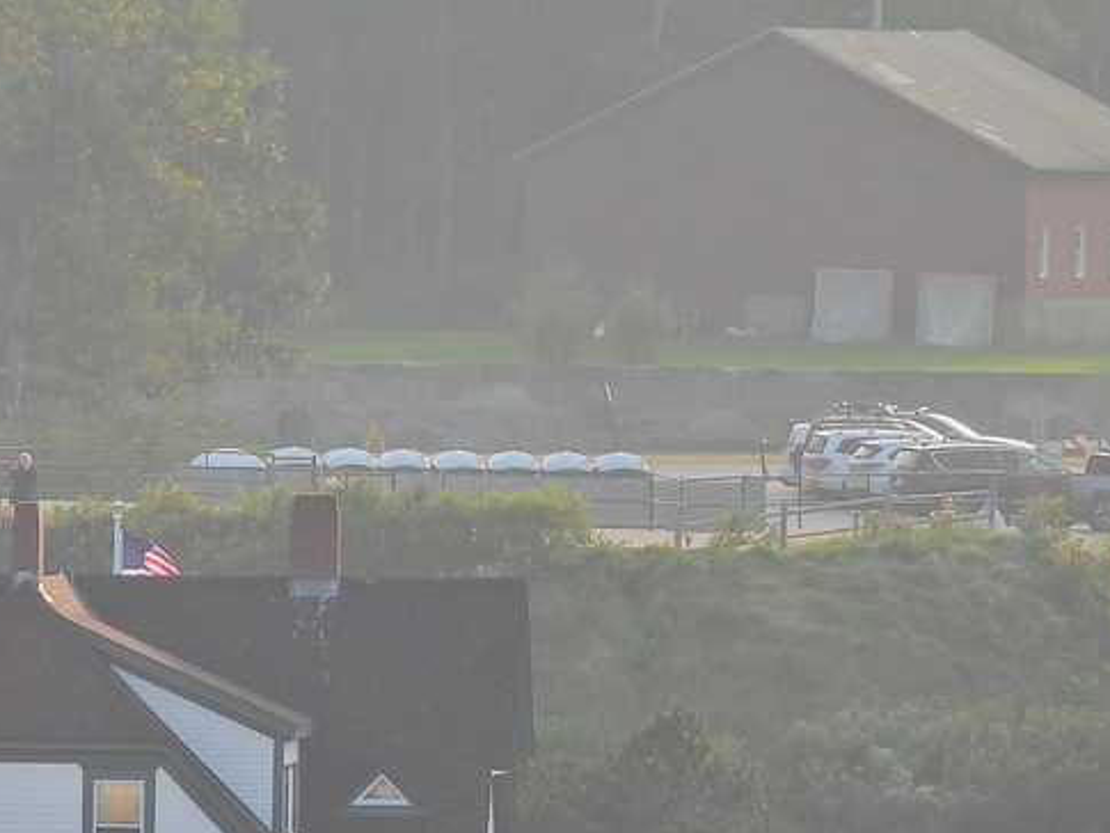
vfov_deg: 1.4
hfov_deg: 1.9
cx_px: -183
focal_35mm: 1055
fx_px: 33838
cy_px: 419
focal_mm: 71.4
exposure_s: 1/320
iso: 100
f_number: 5
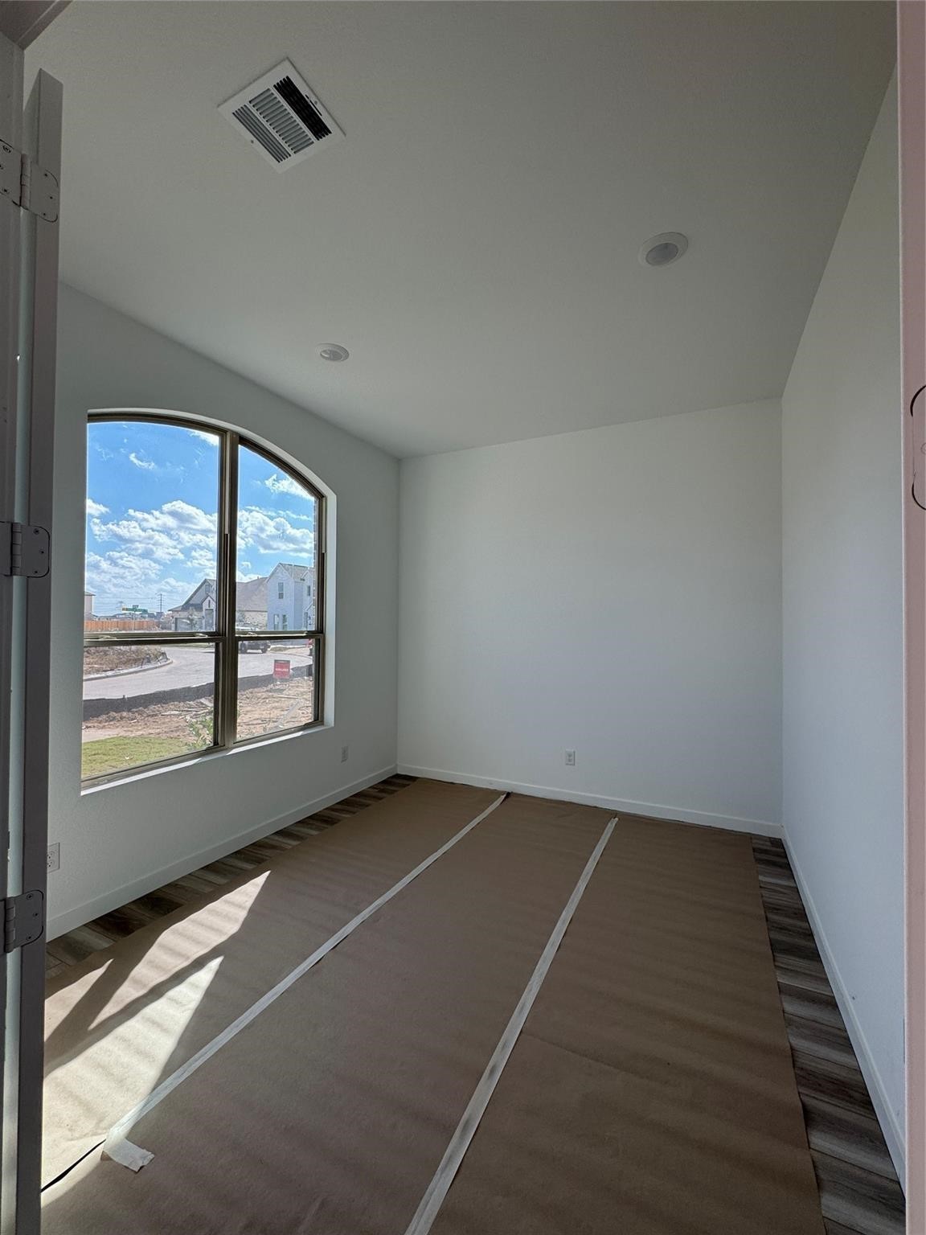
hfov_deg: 85.7
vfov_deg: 102.1
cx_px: 463
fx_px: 499
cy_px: 618
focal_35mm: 14
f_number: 2.2
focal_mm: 2.22
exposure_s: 1/379
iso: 40
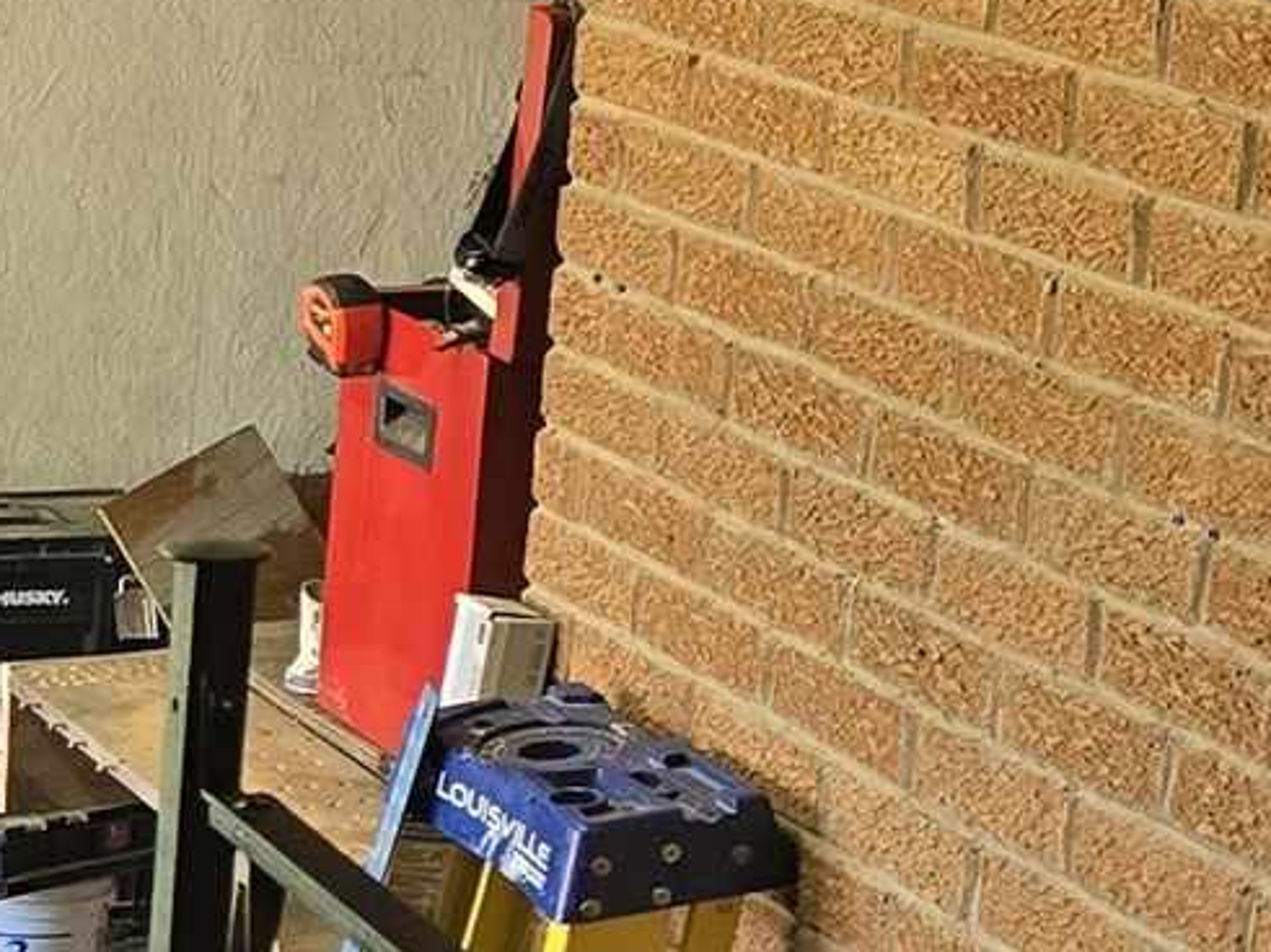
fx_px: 5286
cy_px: 789
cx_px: -1794
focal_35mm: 144
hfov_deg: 11.4
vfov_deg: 10.3
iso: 125
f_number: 1.7
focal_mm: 6.3
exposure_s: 1/120
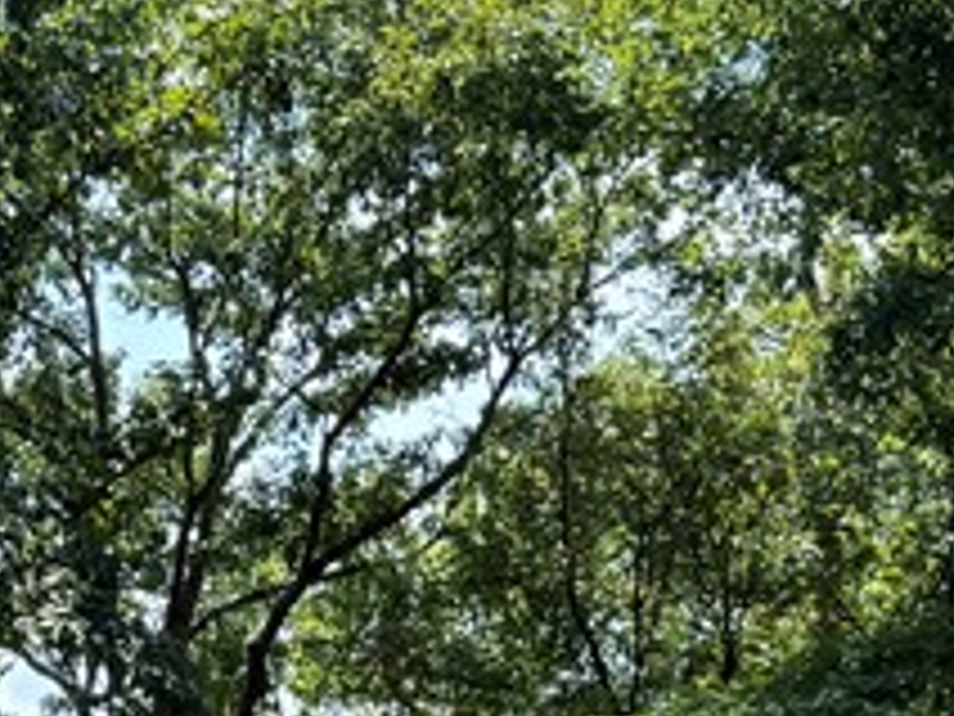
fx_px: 3197
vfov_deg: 11.7
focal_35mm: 116
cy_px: 1351
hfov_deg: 16.7
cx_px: 32
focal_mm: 6.76
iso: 80
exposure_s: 1/1010
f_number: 1.78
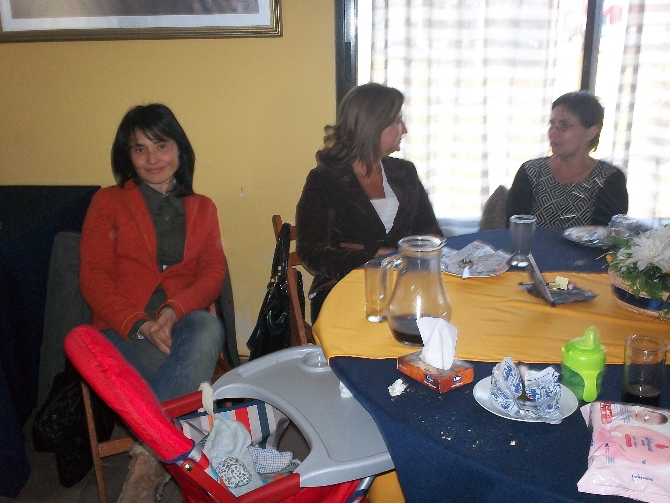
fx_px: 735
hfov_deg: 49.0
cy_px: 252
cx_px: 335
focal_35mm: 38
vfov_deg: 37.7
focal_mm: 6.3
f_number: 4.5
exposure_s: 1/30
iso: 250
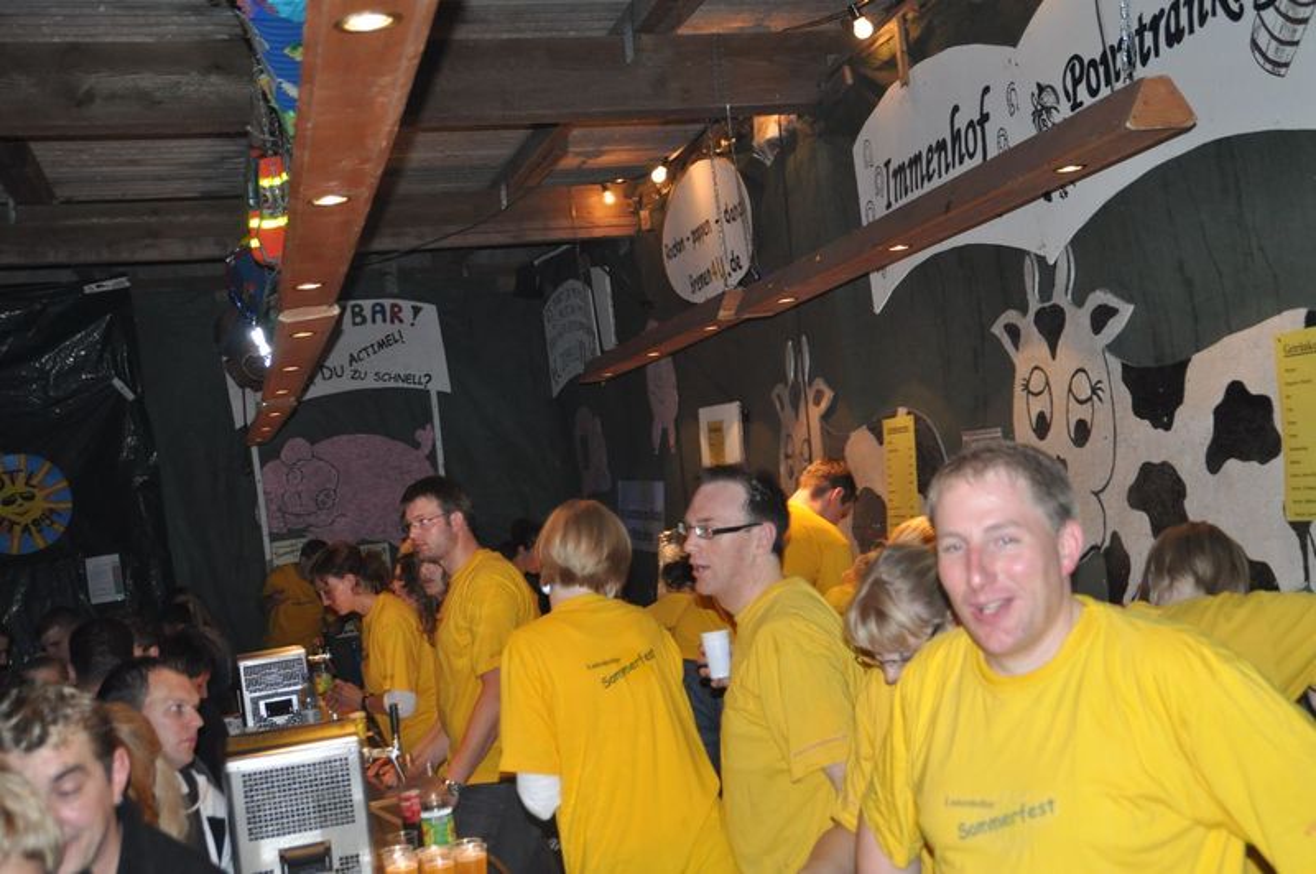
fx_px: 1916
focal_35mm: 52
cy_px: 437
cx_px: 658
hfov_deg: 37.9
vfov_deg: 25.7
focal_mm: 35
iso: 800
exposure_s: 1/60
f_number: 4.2
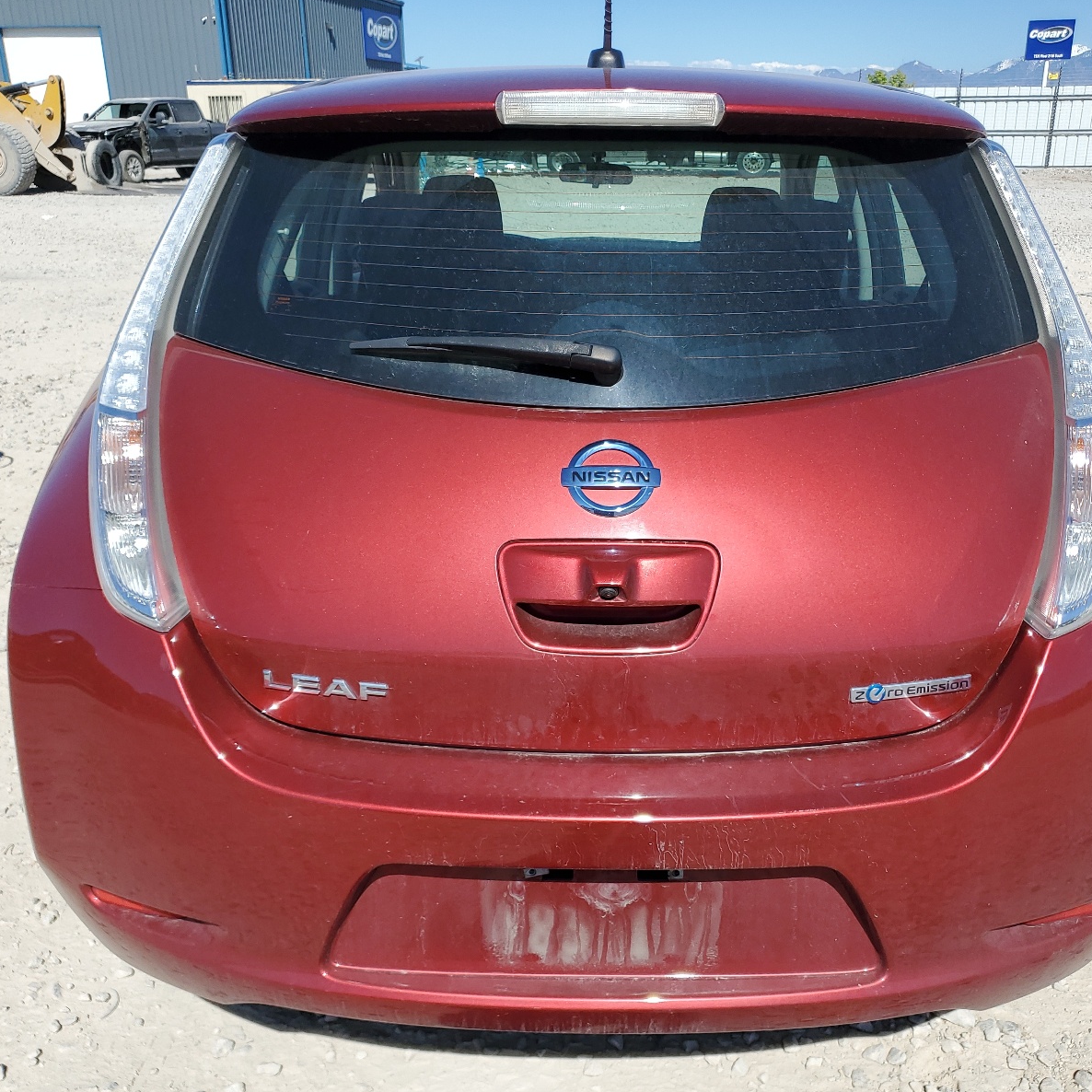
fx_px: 1106
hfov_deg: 52.4
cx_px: 618
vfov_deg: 52.5
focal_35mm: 31
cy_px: 548
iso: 50
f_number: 1.5
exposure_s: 1/3333
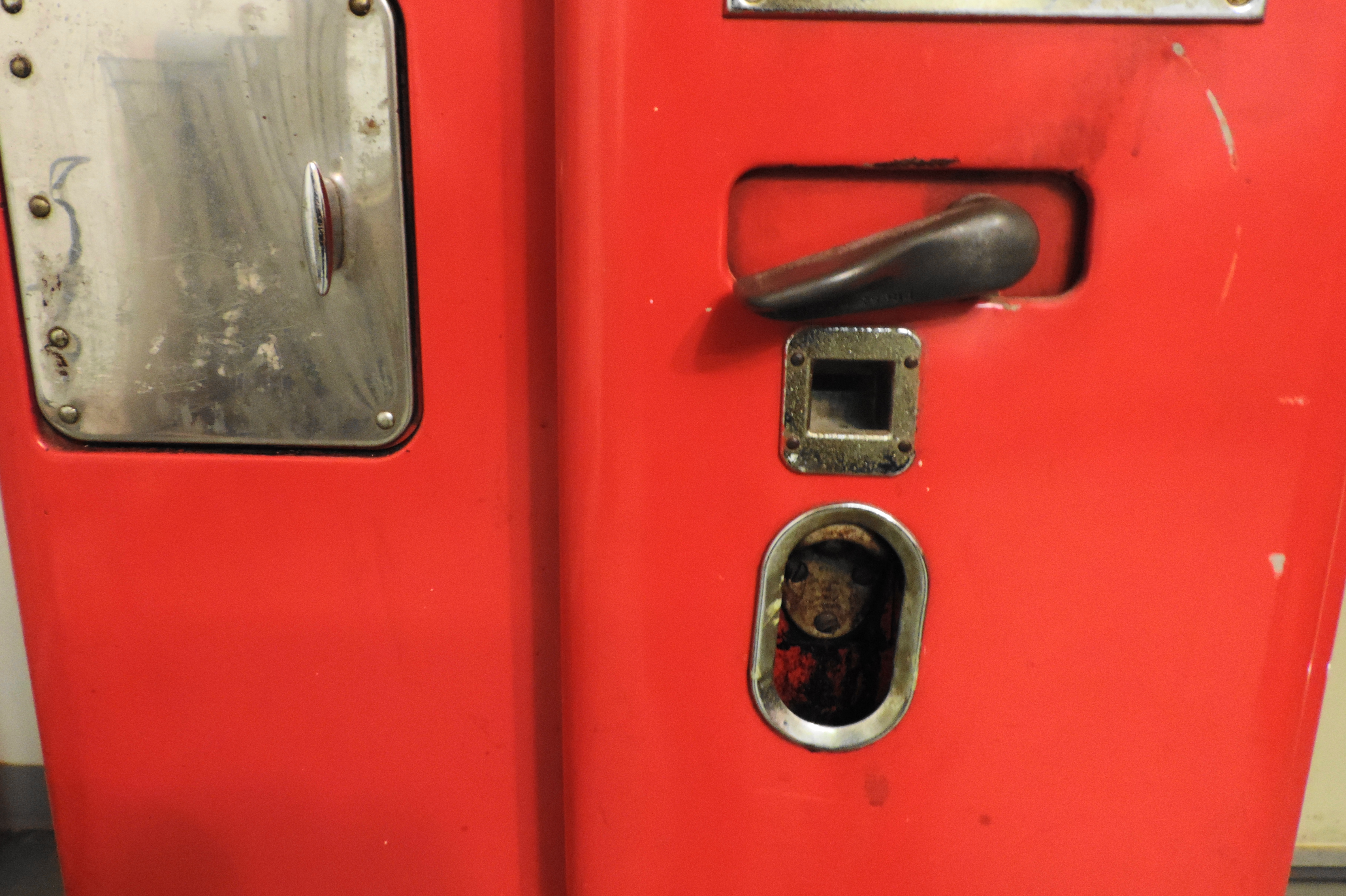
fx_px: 1122
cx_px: 654
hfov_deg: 61.9
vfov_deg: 43.6
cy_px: 406
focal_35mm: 30
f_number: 3.8
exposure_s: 1/8
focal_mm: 4.9
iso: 640
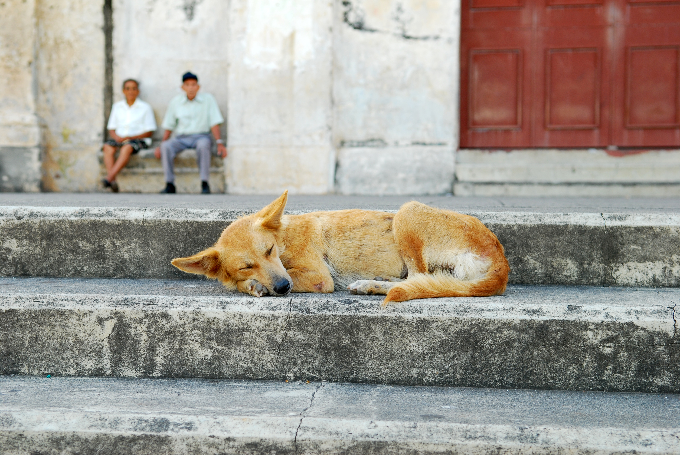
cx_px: 340
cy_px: 228
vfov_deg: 23.8
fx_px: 1078
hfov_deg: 35.0
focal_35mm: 57
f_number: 4.5
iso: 100
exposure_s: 1/80
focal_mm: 38
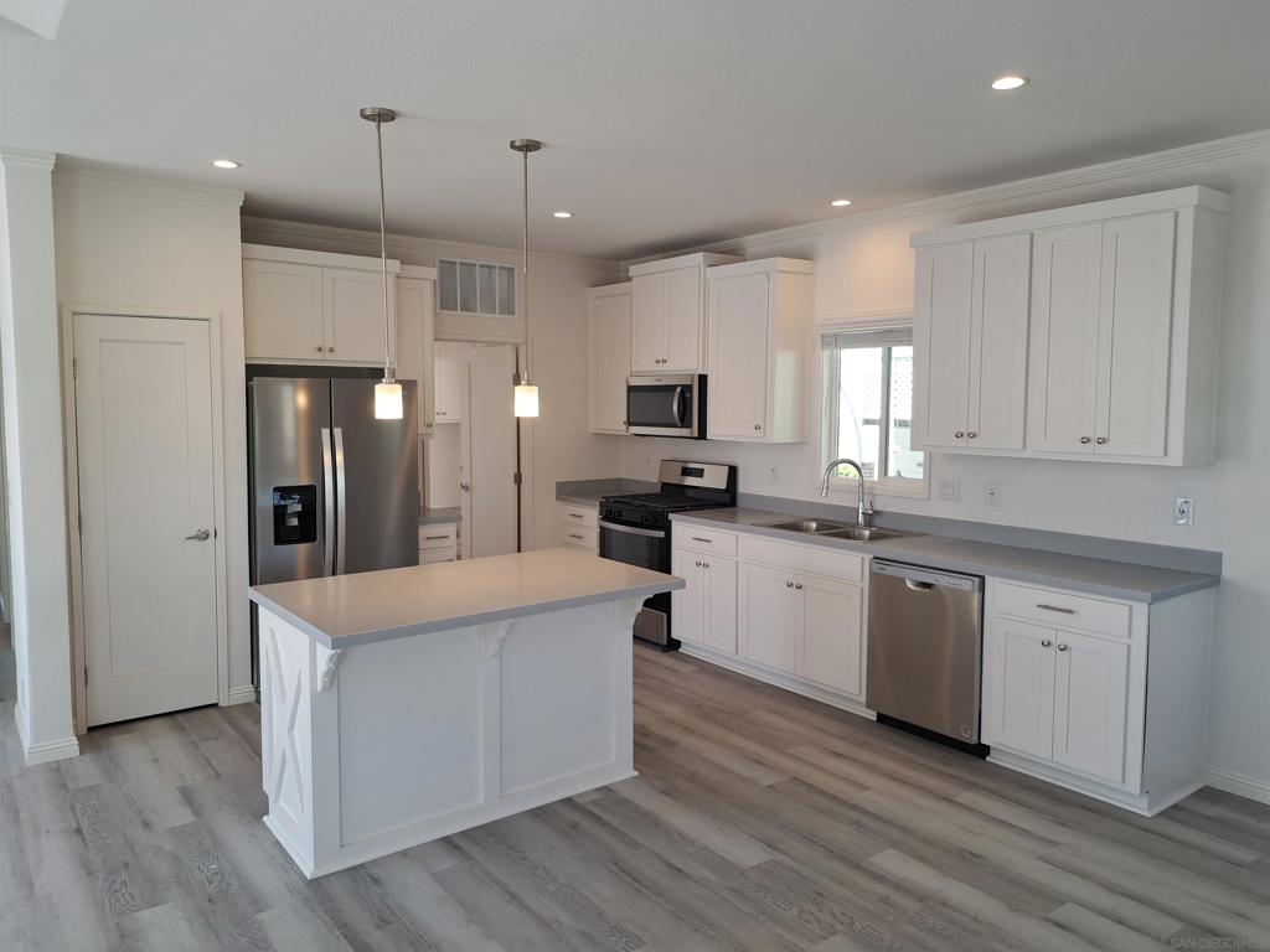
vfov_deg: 56.8
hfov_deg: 71.6
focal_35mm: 24
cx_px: 635
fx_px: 881
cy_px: 476
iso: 50
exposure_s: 1/60
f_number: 1.8
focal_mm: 5.23
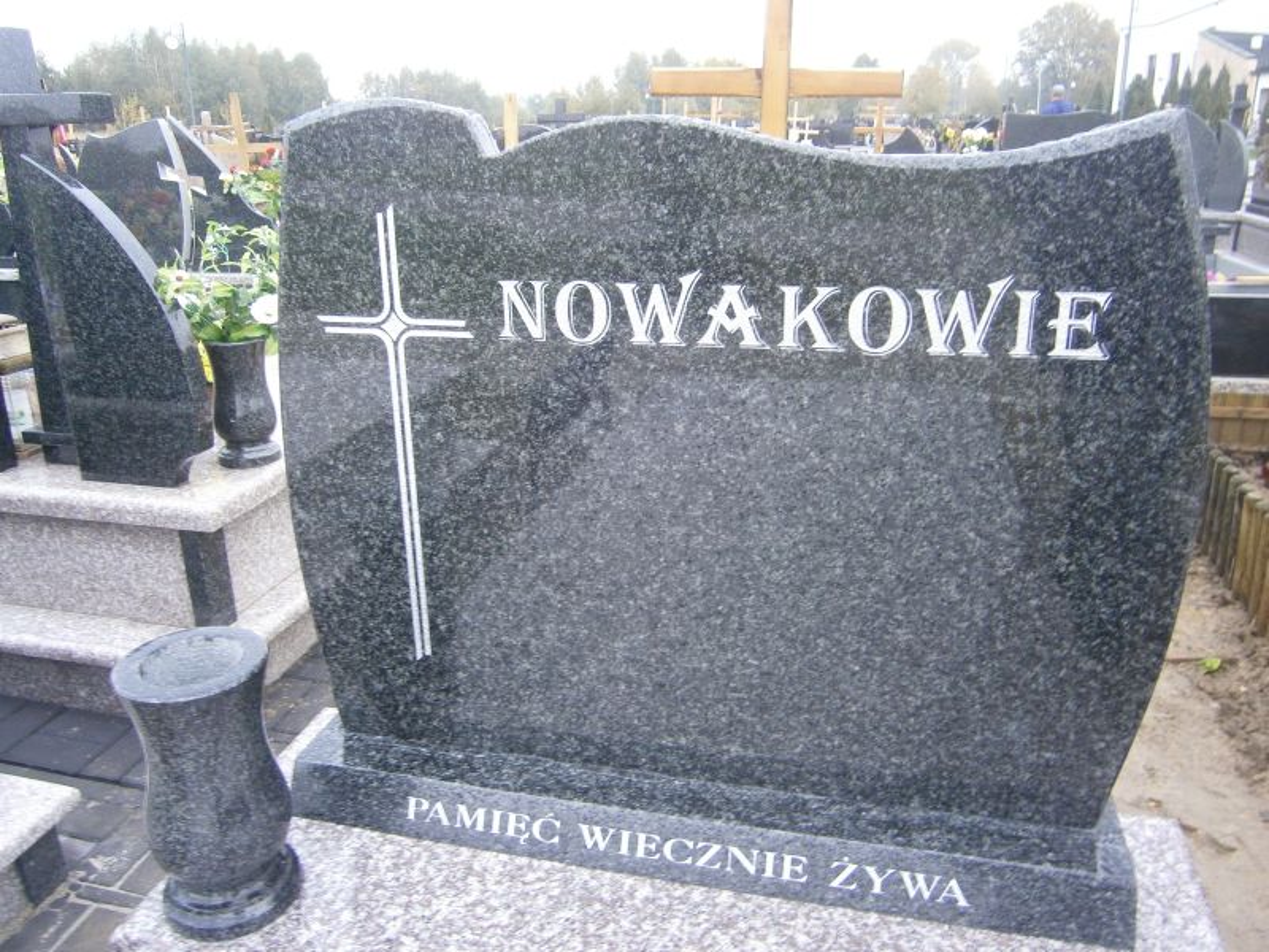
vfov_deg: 53.1
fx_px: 953
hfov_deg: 67.3
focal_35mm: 26
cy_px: 476
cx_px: 634
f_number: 2.8
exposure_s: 1/20
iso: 125
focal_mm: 4.7
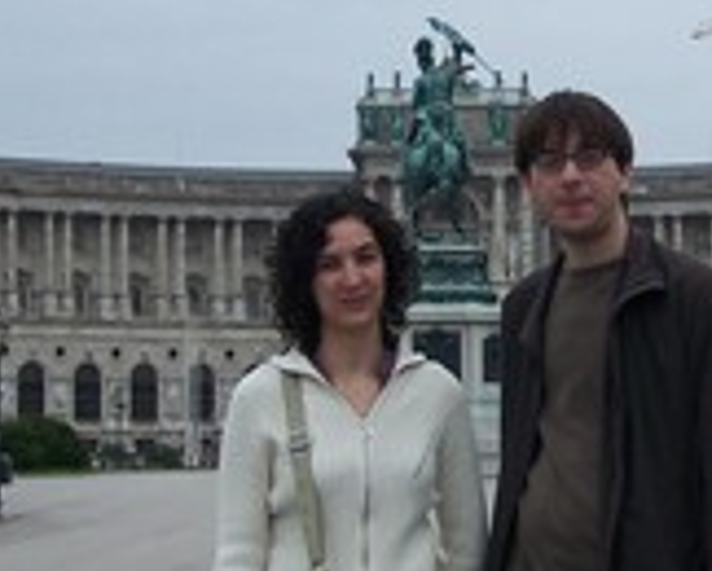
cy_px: 272
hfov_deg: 18.5
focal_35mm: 103
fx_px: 2173
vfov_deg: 15.0
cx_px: 527
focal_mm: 6.3
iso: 80
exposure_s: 1/500
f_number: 2.8
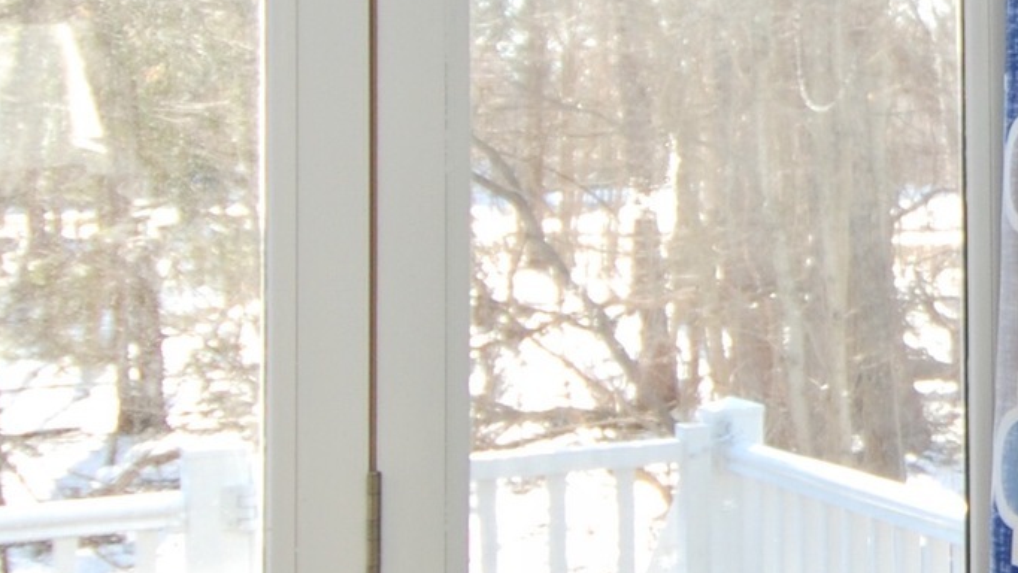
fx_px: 2295
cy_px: 70
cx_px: 1376
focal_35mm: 85
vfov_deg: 14.1
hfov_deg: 22.1
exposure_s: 1/80
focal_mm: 12
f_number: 4.5
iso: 200
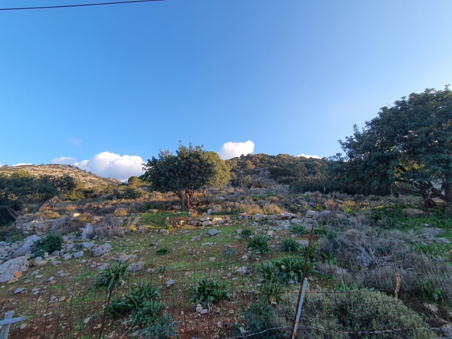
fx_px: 170
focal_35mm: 13
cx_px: 226
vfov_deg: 89.9
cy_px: 170
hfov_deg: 106.2
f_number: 2.2
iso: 50
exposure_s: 1/333
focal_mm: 1.8
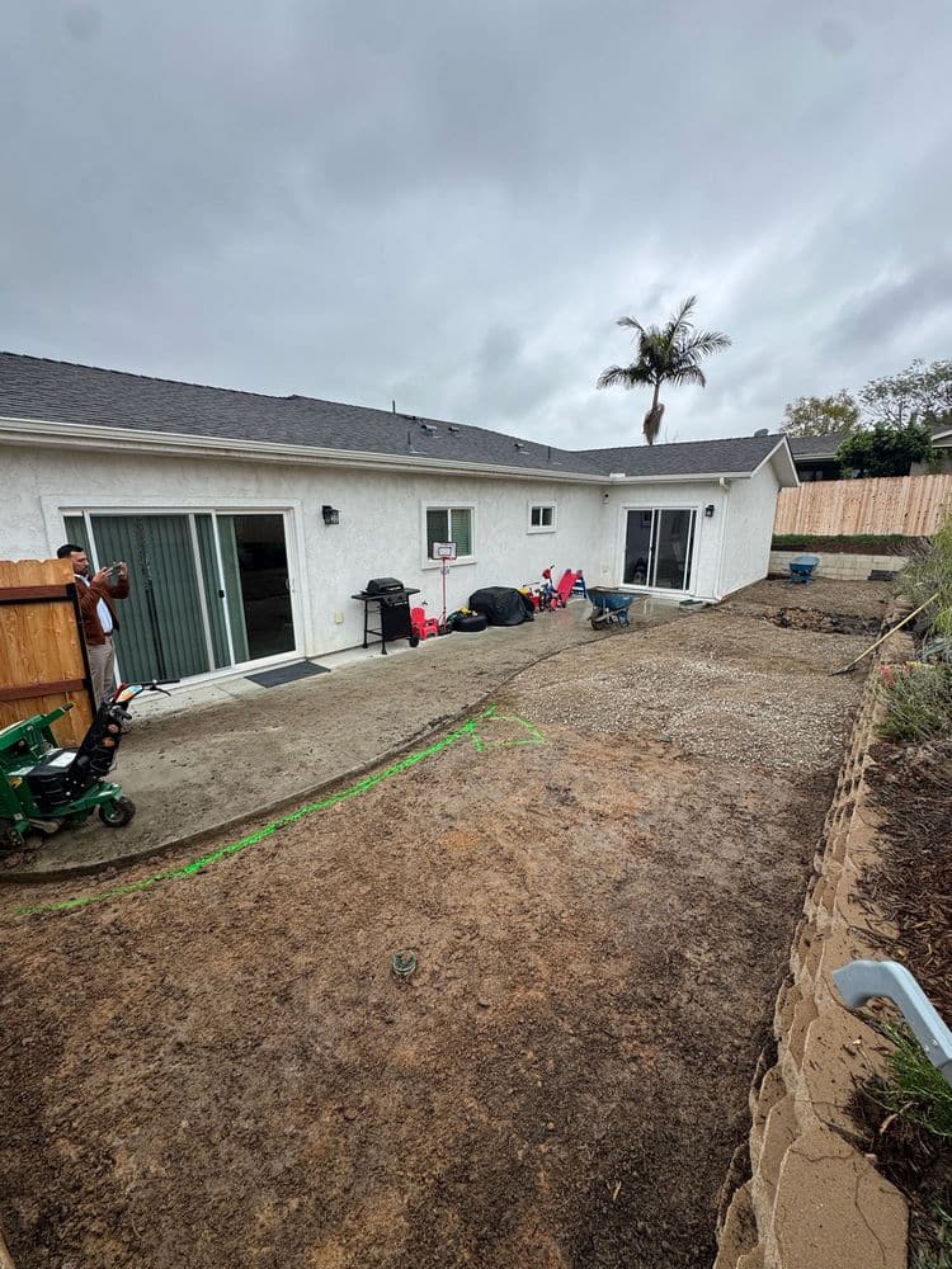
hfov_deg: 85.7
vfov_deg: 102.1
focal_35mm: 14
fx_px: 513
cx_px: 476
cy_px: 634
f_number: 2.2
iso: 40
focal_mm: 2.22
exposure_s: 1/443
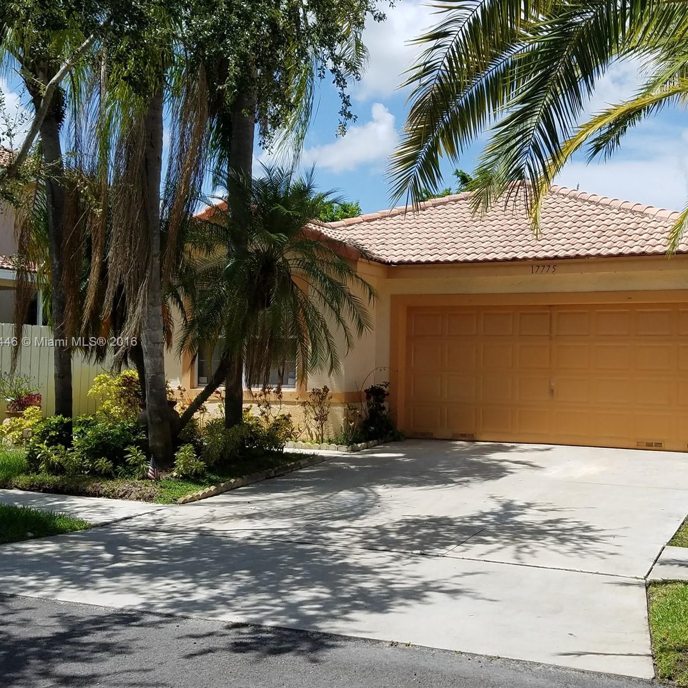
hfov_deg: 52.1
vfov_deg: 52.5
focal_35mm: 31
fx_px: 697
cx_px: 416
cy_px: 343
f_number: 1.7
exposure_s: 1/3424
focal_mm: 4.2
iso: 50
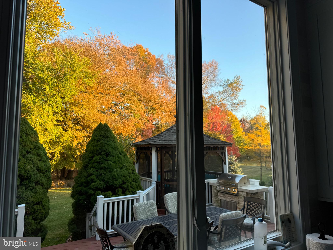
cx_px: 166
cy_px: 125
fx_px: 231
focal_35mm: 24
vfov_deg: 56.8
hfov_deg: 71.6
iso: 64
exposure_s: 1/273
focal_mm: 6.76
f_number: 1.78
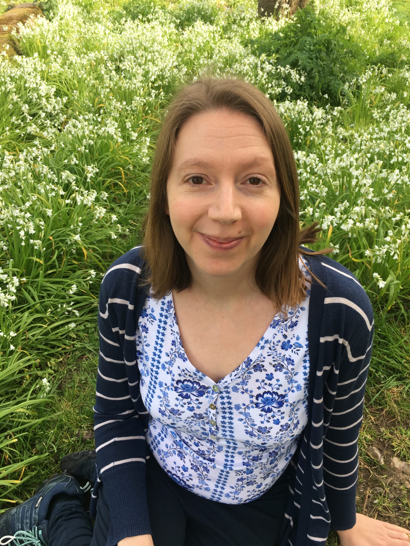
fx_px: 458
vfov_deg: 61.7
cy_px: 273
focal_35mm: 29
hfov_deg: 48.2
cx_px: 205
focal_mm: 4.15
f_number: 2.2
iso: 25
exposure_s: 1/212
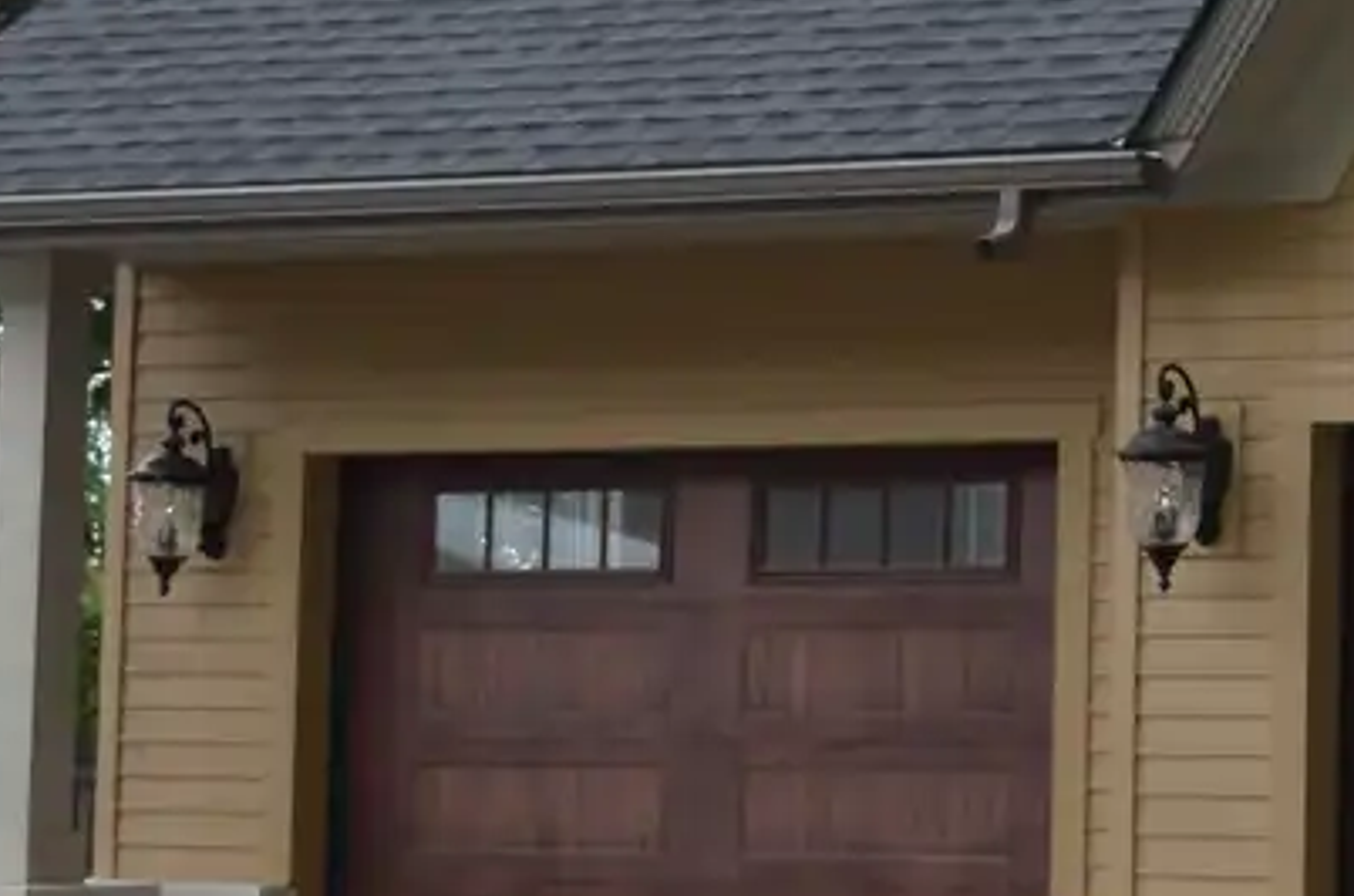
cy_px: 179
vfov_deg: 10.2
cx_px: 2009
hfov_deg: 14.4
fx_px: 5028
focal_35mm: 134
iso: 100
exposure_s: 1/200
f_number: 4.5
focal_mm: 22
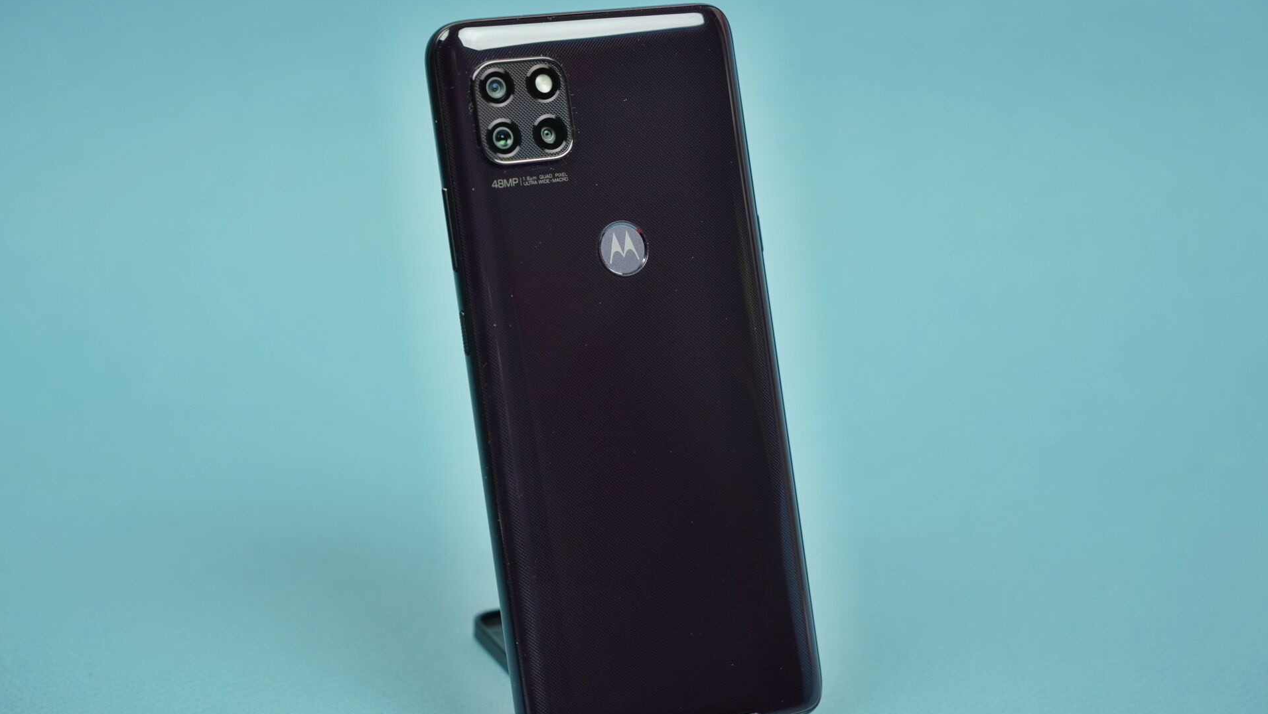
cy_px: 389
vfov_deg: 20.0
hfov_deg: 34.9
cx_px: 636
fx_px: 2017
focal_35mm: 60
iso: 400
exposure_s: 1/160
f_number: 4
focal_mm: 57
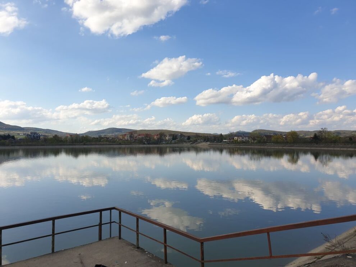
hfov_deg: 67.3
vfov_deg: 53.1
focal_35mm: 26
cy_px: 134
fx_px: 267
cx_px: 178
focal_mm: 4.3
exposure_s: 1/1311
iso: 50
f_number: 2.4
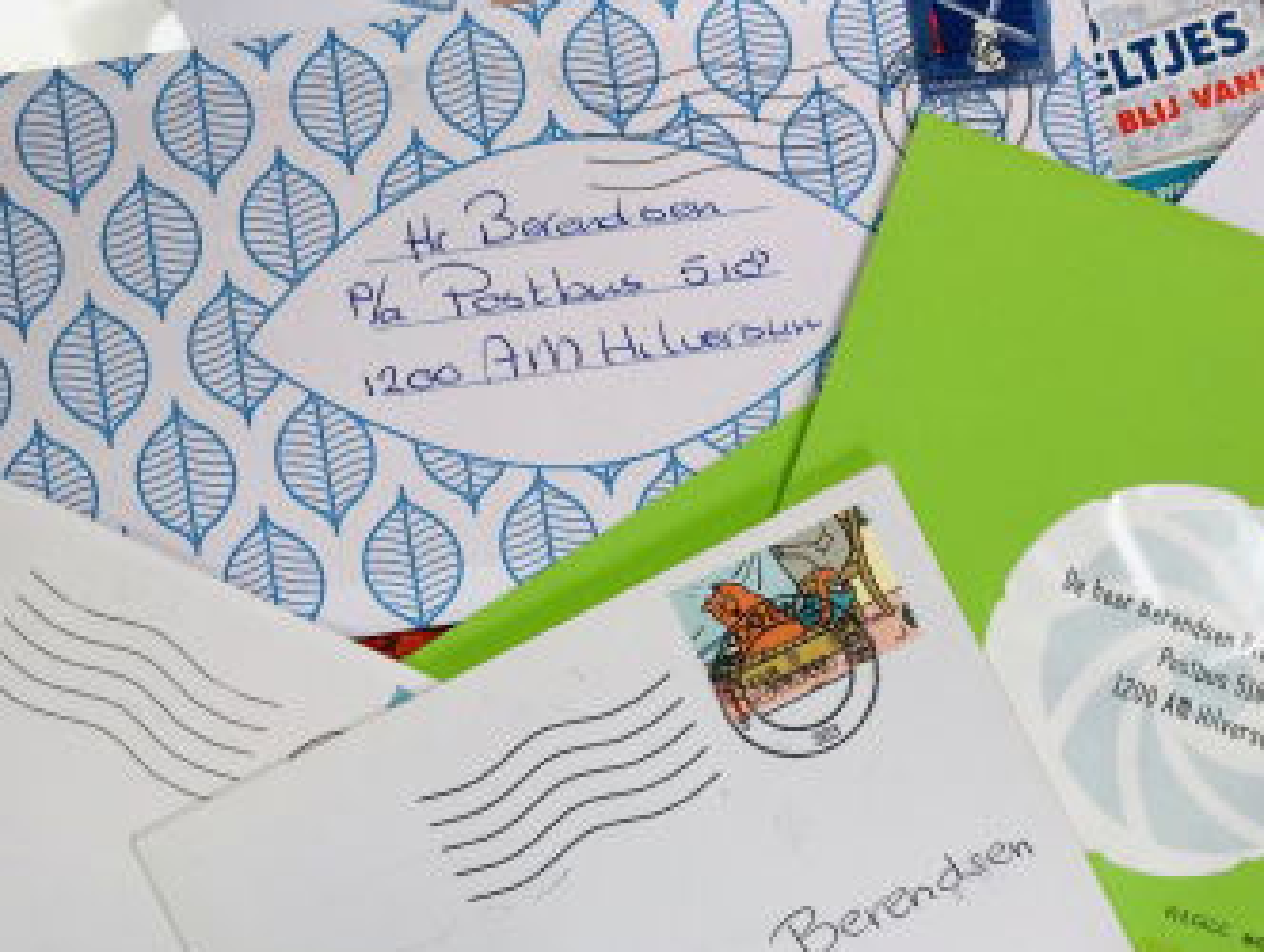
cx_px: 674
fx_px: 1536
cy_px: 645
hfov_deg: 44.7
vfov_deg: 34.1
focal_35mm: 42
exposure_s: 1/50
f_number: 1.8
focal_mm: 3.99
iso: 25
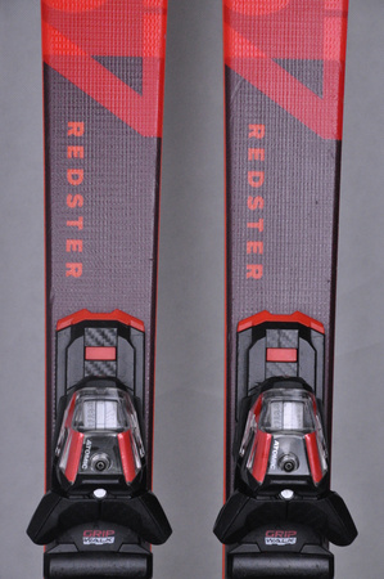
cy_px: 290
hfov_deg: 8.7
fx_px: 2526
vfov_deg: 13.1
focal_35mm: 158
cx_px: 192
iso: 3200
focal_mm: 105
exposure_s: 1/125
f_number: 9.5
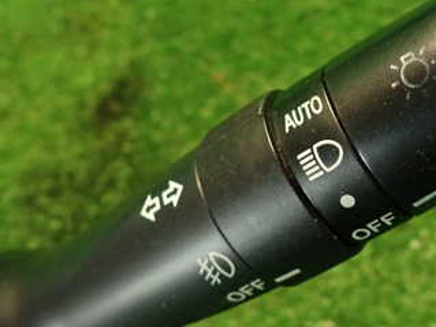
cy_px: 153
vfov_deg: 30.9
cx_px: 312
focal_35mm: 47
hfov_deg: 39.6
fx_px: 592
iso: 400
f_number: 2
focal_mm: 4.5
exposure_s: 1/30
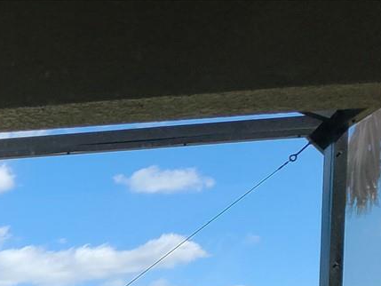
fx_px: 1068
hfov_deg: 17.1
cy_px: 528
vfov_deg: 13.5
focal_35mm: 97
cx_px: -281
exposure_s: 1/746
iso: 40
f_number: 1.8
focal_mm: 5.4
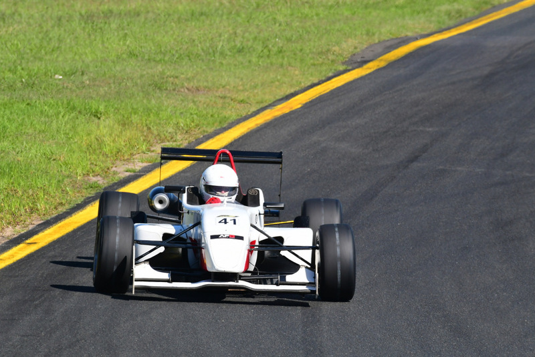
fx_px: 10257
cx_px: 268
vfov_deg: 2.0
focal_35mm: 690
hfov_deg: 3.0
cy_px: 178
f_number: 11
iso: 500
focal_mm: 460
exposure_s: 1/640
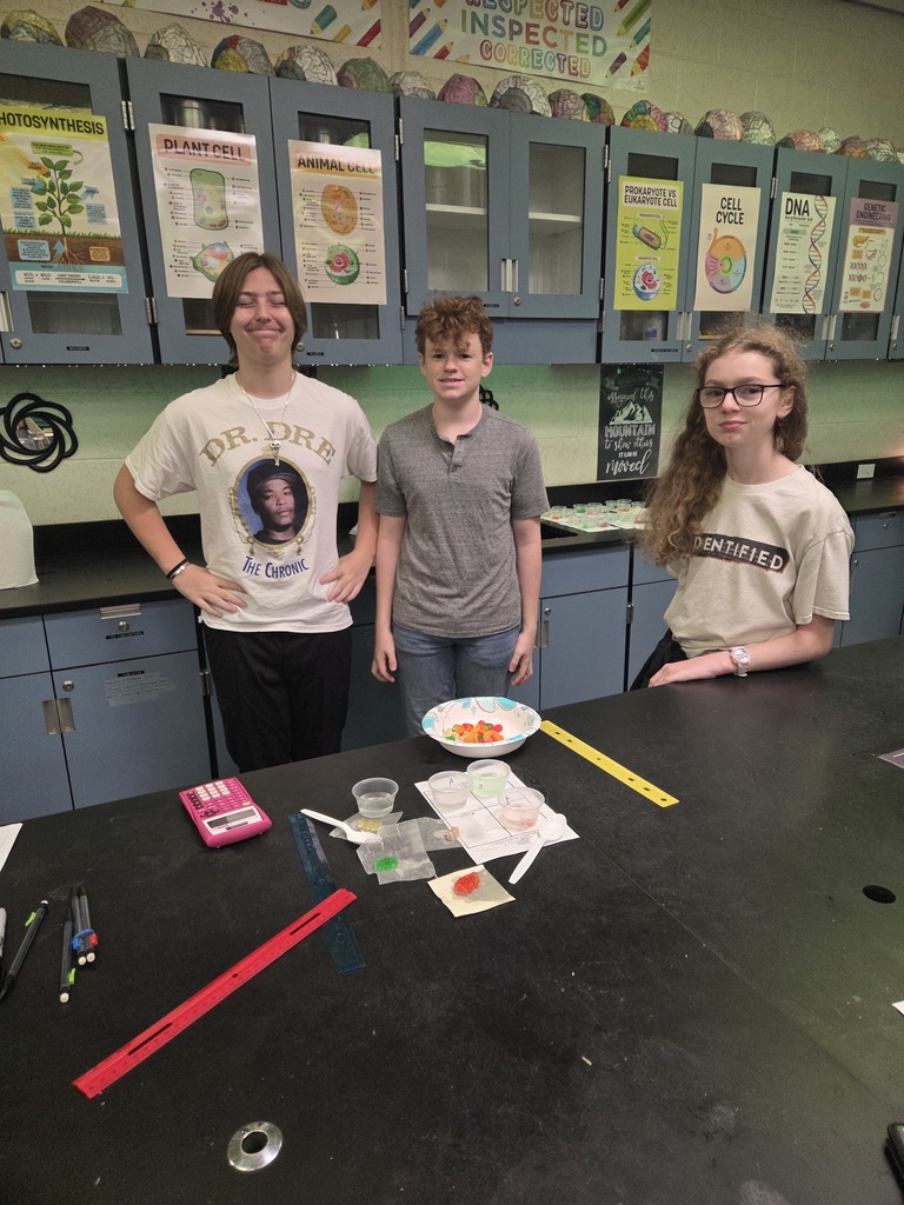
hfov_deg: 58.9
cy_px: 602
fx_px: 801
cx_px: 452
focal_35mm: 23
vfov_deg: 73.9
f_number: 1.8
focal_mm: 5.4
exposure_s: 1/120
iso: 250
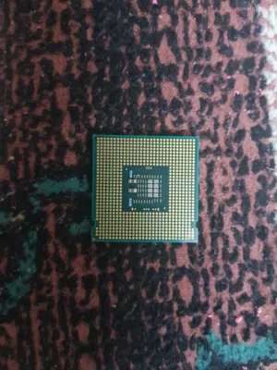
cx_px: 138
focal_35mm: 26
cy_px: 185
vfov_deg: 67.3
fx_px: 277
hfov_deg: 53.1
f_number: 1.7
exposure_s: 1/10
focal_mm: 4.2
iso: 320
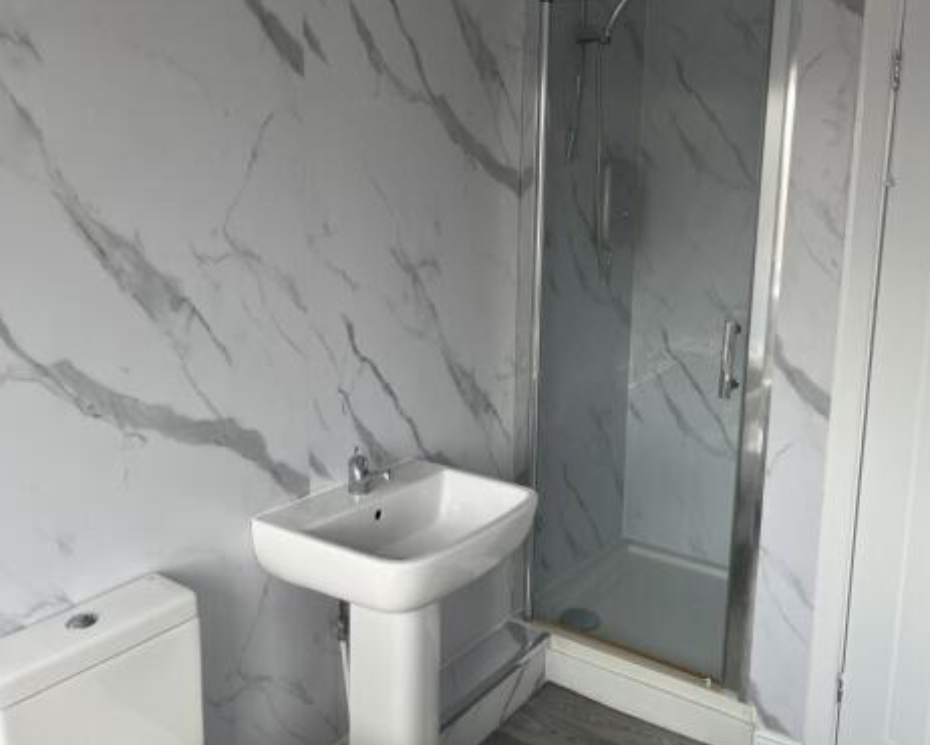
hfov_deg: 55.6
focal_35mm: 32
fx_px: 881
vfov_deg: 45.6
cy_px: 307
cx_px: 506
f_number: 1.6
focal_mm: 5.1
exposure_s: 1/142
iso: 32
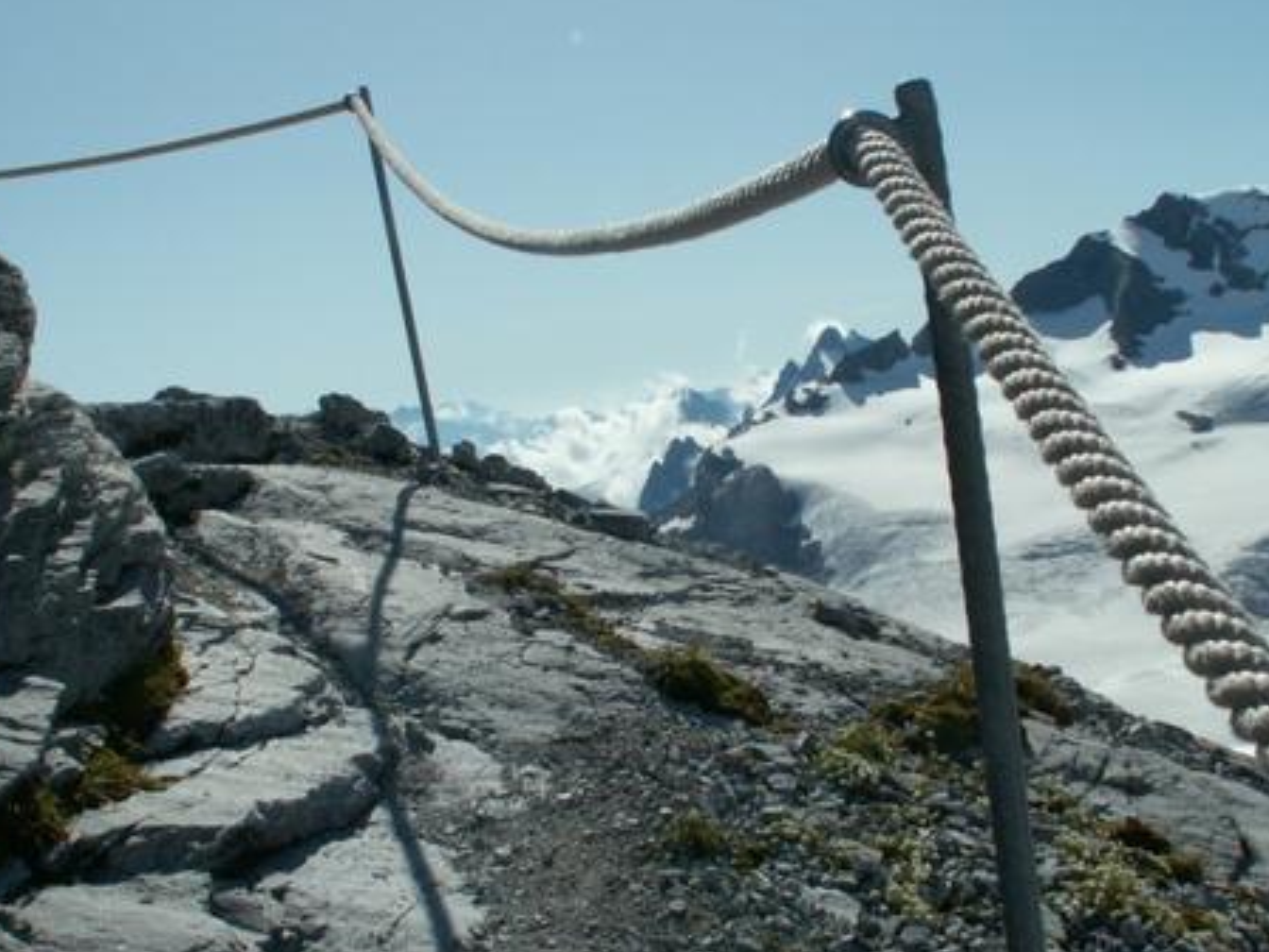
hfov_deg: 38.2
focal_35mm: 50
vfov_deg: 29.1
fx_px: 1833
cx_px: 688
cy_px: 479
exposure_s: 1/400
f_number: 8
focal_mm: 5.86
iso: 50
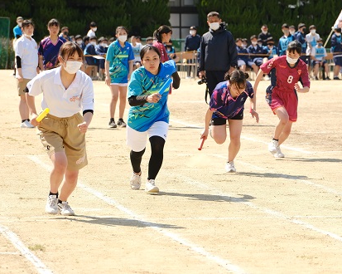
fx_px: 2367
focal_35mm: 234
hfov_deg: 8.3
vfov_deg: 6.6
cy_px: 137
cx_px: 199
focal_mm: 137
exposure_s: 1/1000
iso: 640
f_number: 6.4
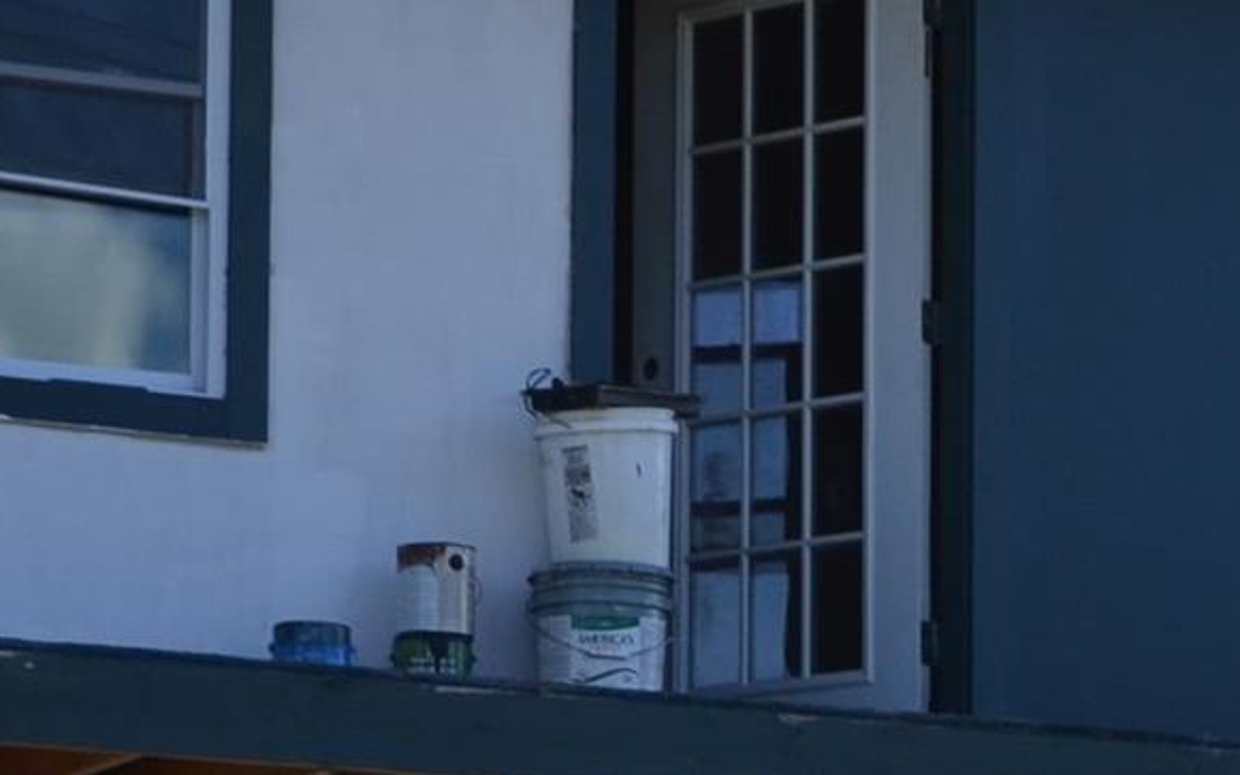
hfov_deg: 10.8
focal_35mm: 194
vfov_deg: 6.7
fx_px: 6555
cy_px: 974
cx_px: 892
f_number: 8
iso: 100
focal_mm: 24
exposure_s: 1/250
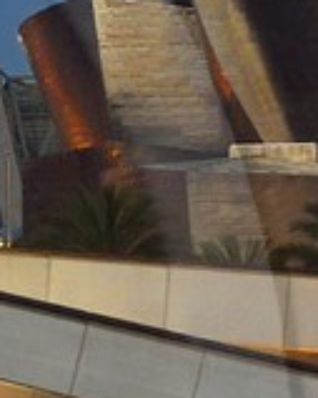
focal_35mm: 473
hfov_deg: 3.2
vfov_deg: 4.1
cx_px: -741
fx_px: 5570
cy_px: 498
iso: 1250
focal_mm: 50
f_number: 4
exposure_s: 1/50
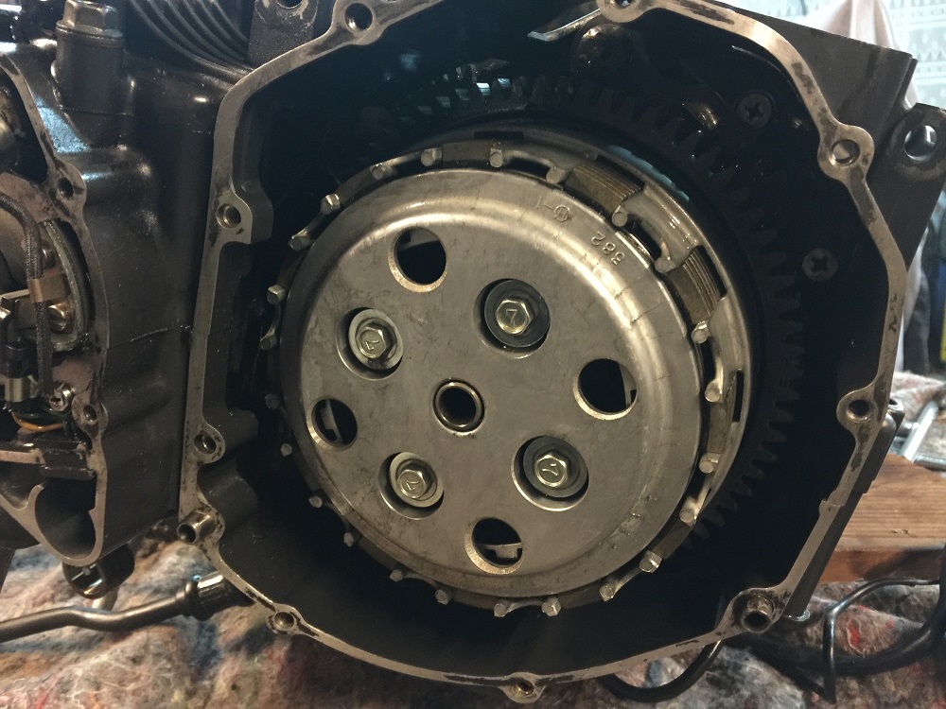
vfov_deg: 48.2
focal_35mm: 29
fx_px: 793
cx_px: 473
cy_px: 354
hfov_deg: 61.7
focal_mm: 4.15
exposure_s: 1/4
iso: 125
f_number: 2.2
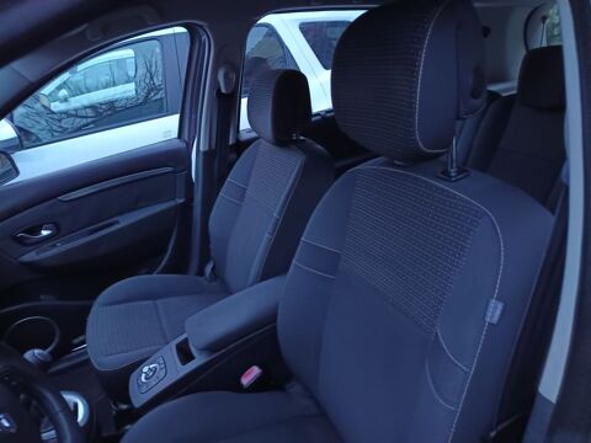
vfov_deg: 56.8
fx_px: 410
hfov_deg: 71.6
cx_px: 296
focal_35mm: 24
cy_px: 222
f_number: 1.7
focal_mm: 5.31
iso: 2974
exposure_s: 1/20
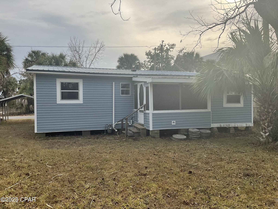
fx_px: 233
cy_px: 104
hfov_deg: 61.7
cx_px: 139
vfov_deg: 48.2
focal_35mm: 29
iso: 16
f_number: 1.8
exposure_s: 1/1626
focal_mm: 3
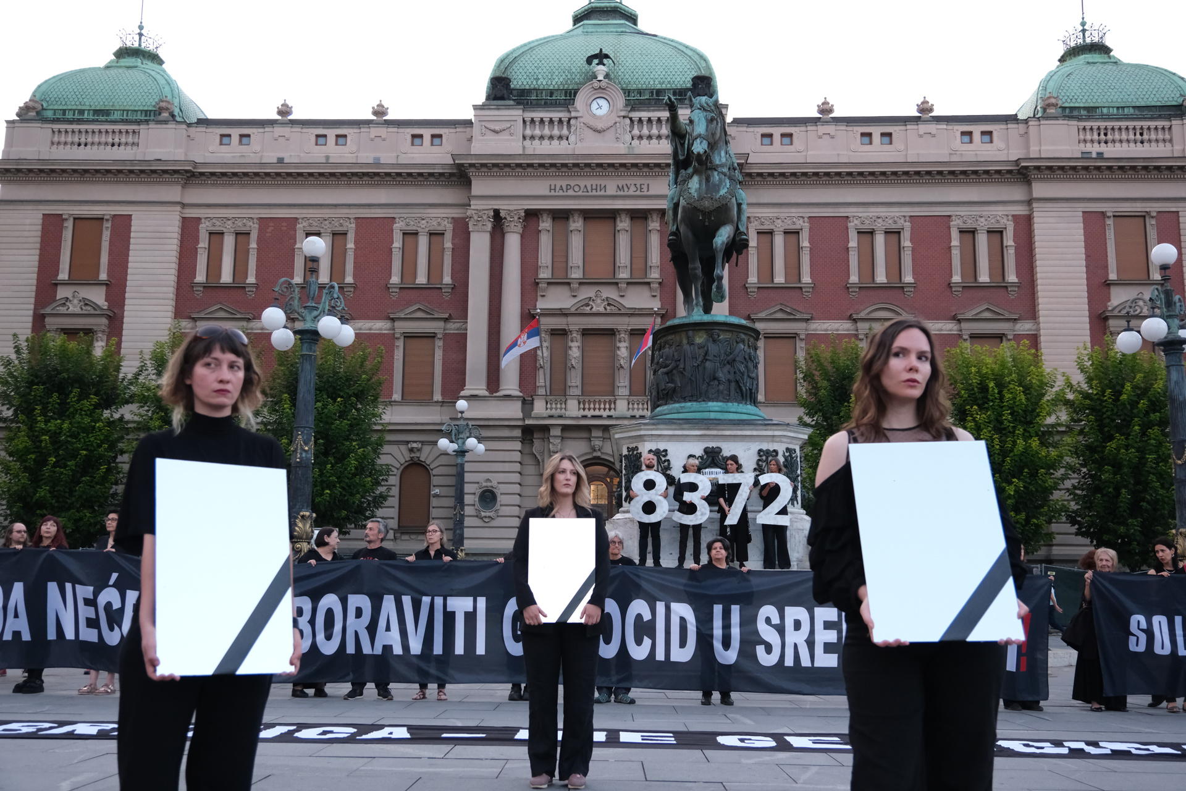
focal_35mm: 33
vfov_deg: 40.0
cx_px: 593
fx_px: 1087
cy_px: 396
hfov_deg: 57.2
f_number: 4
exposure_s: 1/500
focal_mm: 22.3
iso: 1600
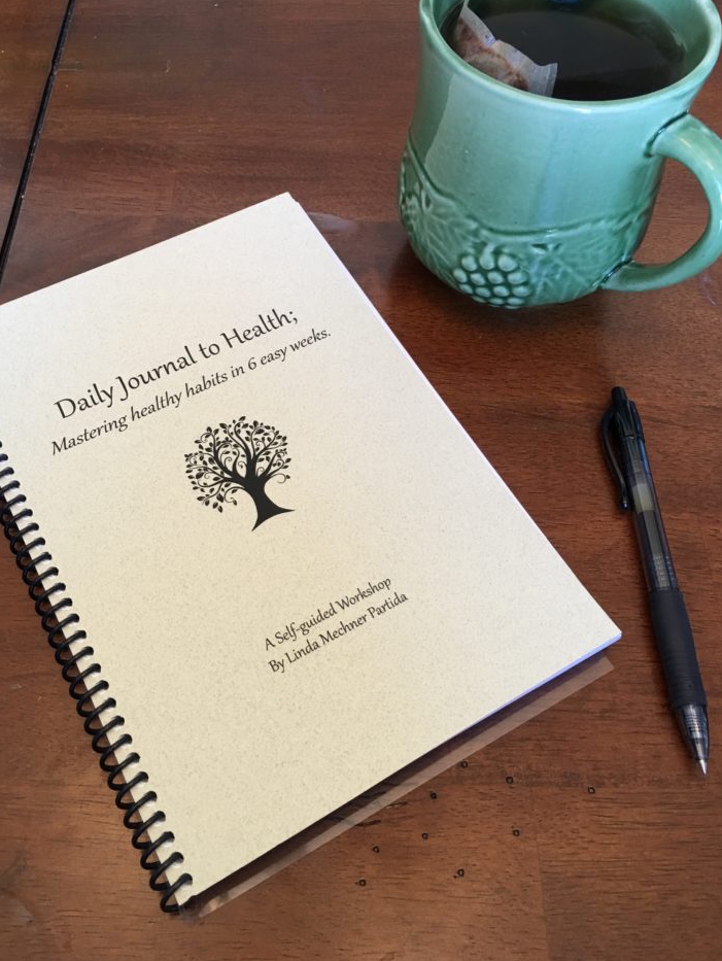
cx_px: 334
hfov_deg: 44.2
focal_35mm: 32
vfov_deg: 56.7
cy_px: 441
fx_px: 889
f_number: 2.2
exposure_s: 1/15
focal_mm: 4.15
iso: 40
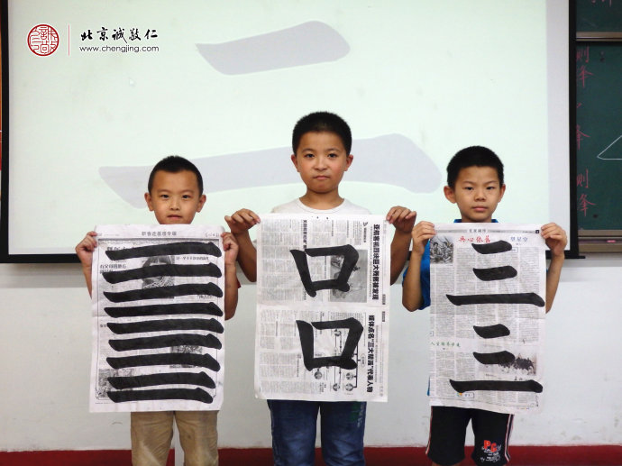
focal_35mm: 37
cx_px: 311
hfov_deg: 50.2
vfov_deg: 38.6
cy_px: 233
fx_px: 665
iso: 320
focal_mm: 6.6
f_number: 3.6
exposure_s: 1/60
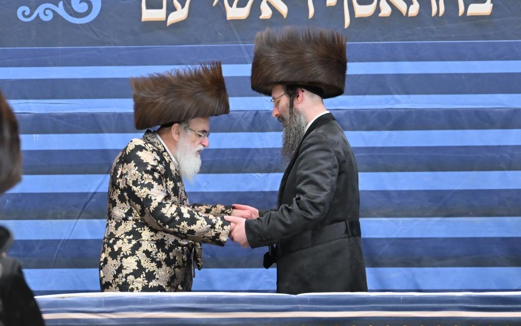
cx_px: 261
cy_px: 155
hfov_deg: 12.2
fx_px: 2442
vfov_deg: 7.6
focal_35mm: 172
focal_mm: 112
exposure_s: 1/250
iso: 1000
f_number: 2.8
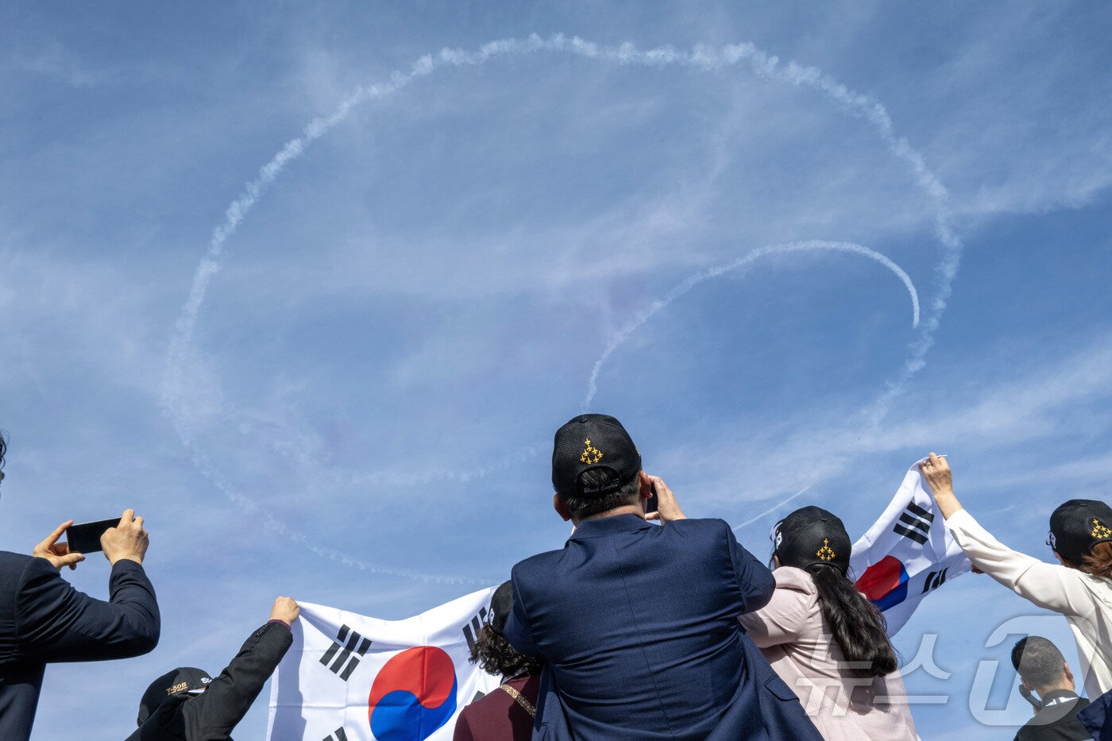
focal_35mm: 24
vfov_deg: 54.1
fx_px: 726
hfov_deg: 74.9
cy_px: 370
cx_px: 556
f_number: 18
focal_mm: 23.5
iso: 500
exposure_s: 1/320
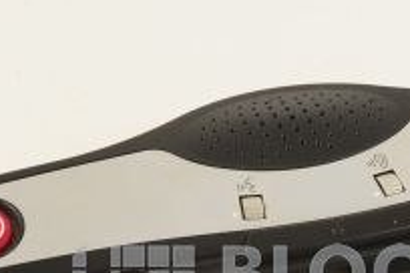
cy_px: 294
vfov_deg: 9.3
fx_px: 1674
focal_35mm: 147
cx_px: 273
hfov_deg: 13.9
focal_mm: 50
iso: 1600
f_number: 14
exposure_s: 1/160
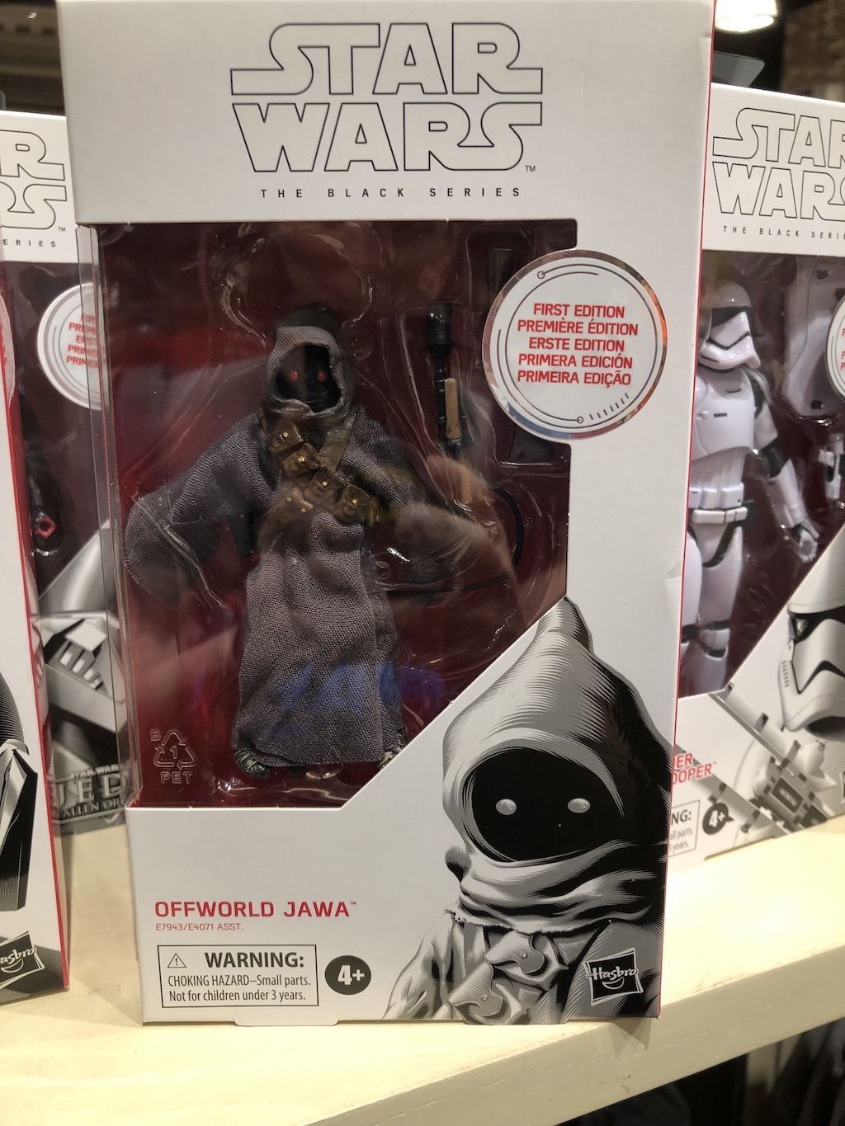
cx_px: 422
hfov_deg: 49.8
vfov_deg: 63.4
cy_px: 563
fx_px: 911
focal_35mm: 28
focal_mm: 3.99
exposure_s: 1/24
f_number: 1.8
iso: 40
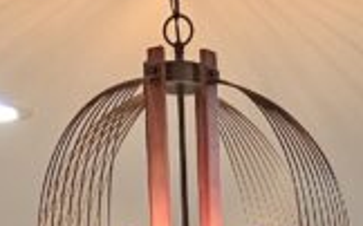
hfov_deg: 13.5
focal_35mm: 154
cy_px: 788
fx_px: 1522
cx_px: 336
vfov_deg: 7.1
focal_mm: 6.3
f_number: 1.7
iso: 640
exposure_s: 1/120
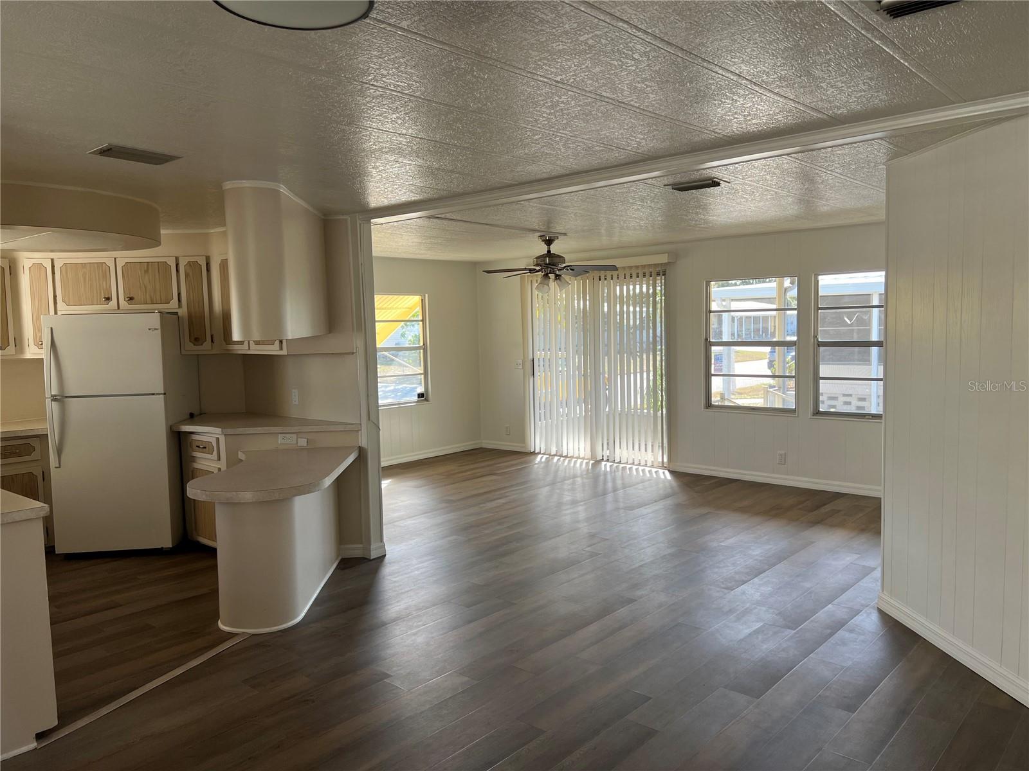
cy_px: 386
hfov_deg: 67.3
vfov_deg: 53.1
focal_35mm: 26
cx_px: 514
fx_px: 773
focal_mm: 5.7
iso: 32
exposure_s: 1/138
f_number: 1.5
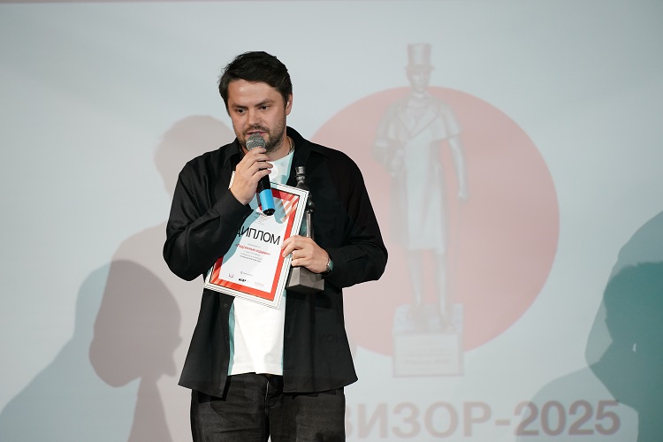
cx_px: 332
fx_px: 3315
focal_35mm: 180
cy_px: 221
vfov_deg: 7.6
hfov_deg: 11.4
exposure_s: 1/200
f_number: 3.2
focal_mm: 180
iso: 2000
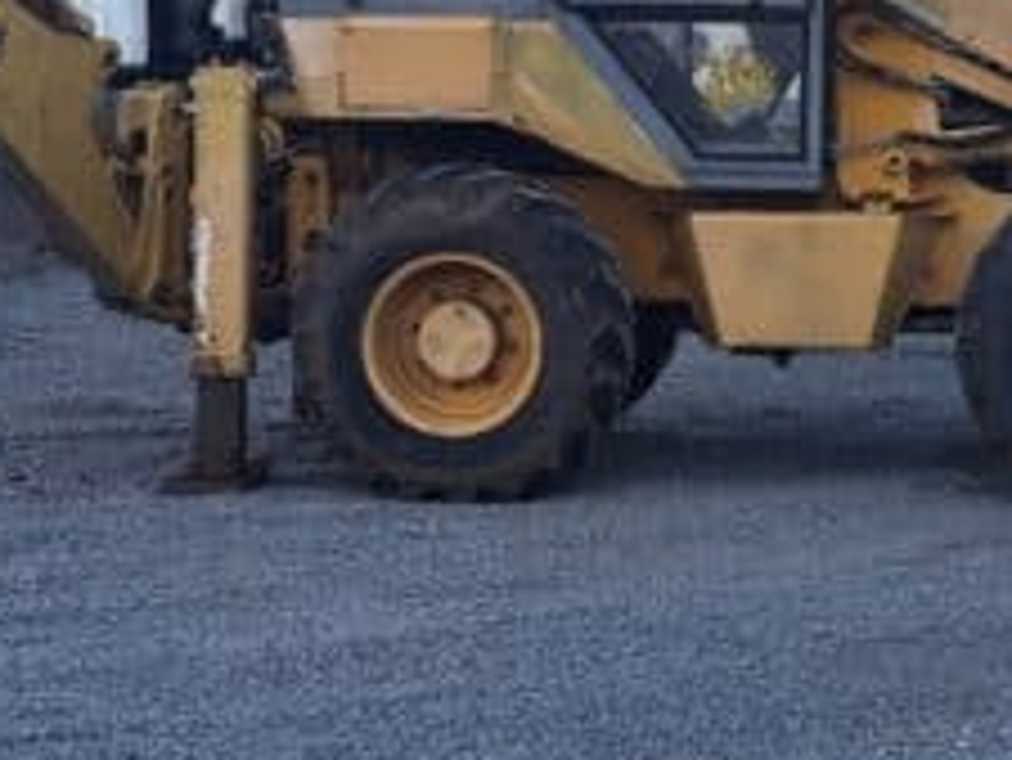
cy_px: -31
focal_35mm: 128
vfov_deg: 11.5
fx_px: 3744
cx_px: 711
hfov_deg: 15.3
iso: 64
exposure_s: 1/830
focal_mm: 6.86
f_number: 1.78
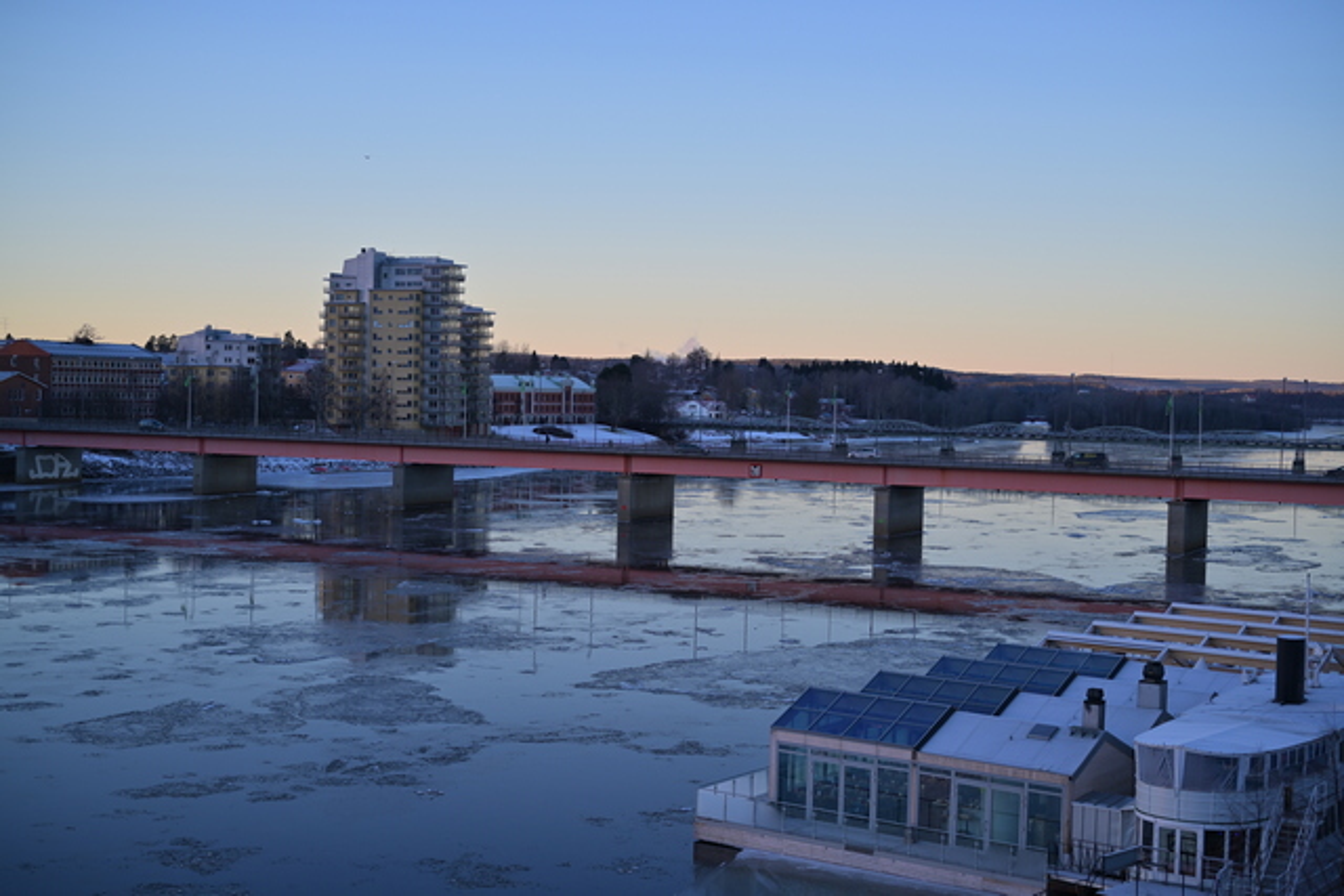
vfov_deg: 27.0
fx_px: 1867
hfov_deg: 39.6
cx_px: 672
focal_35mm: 50
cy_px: 448
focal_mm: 50
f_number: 2.8
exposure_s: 1/640
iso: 100
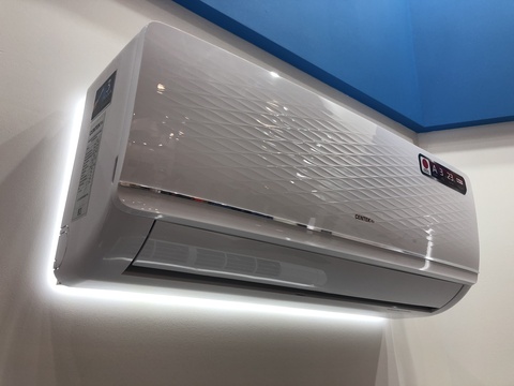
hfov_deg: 63.4
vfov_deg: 49.7
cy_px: 193
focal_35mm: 28
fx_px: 416
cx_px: 257
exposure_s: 1/100
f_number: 1.8
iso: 25
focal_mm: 3.99
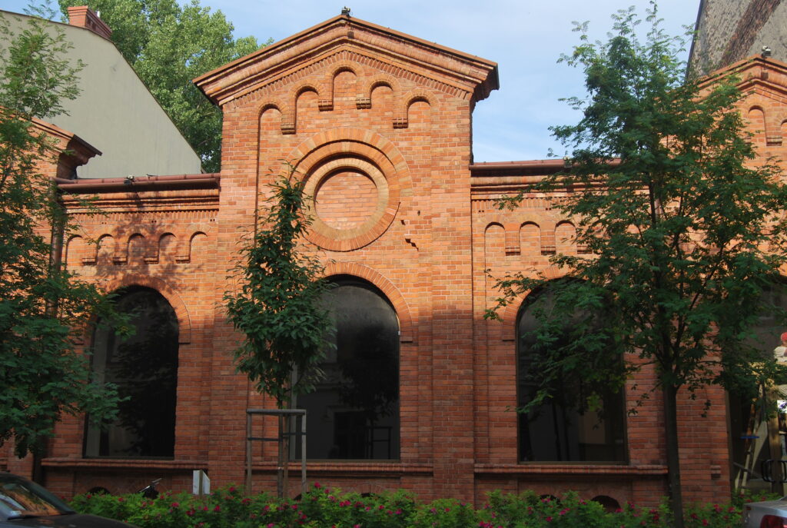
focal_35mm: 39
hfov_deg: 49.5
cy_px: 264
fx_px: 854
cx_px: 394
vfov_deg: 34.3
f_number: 7.1
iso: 100
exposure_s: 1/200
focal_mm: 26
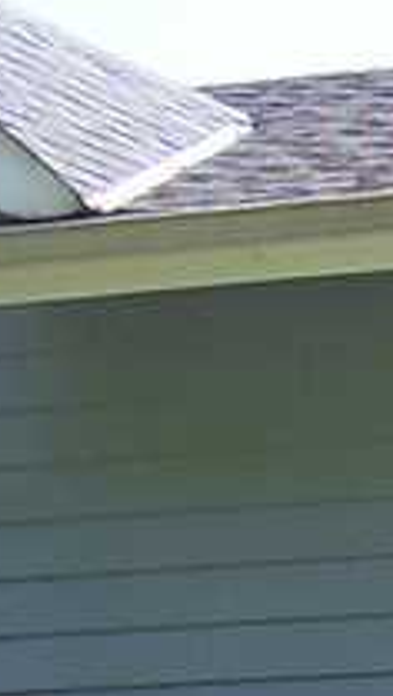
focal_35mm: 236
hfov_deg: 4.3
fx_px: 4360
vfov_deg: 8.8
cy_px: 1129
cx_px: 2113
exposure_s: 1/500
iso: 80
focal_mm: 5.6
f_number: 2.7
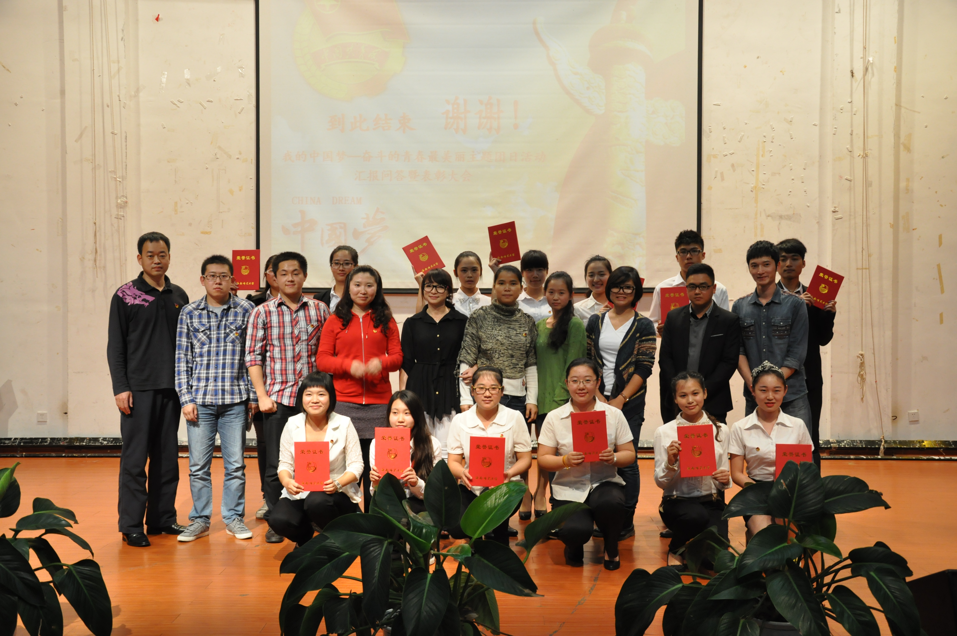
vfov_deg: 35.4
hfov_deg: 51.3
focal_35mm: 38
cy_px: 318
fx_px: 996
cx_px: 478
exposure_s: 1/80
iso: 1250
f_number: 5.6
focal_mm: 25
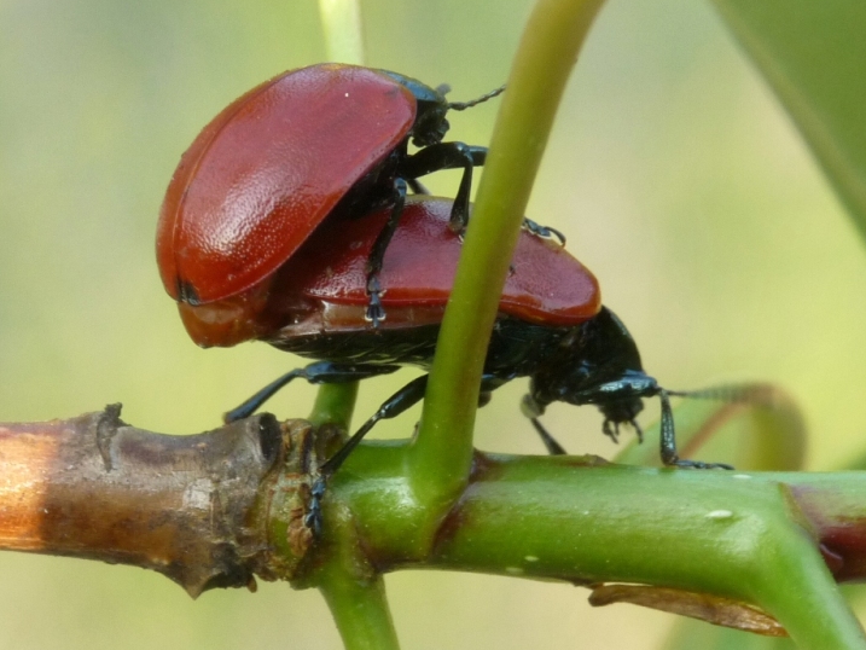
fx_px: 4329
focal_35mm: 173
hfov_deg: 11.4
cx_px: 476
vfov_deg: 8.6
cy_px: 296
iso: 200
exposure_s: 1/40
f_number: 8
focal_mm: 15.5
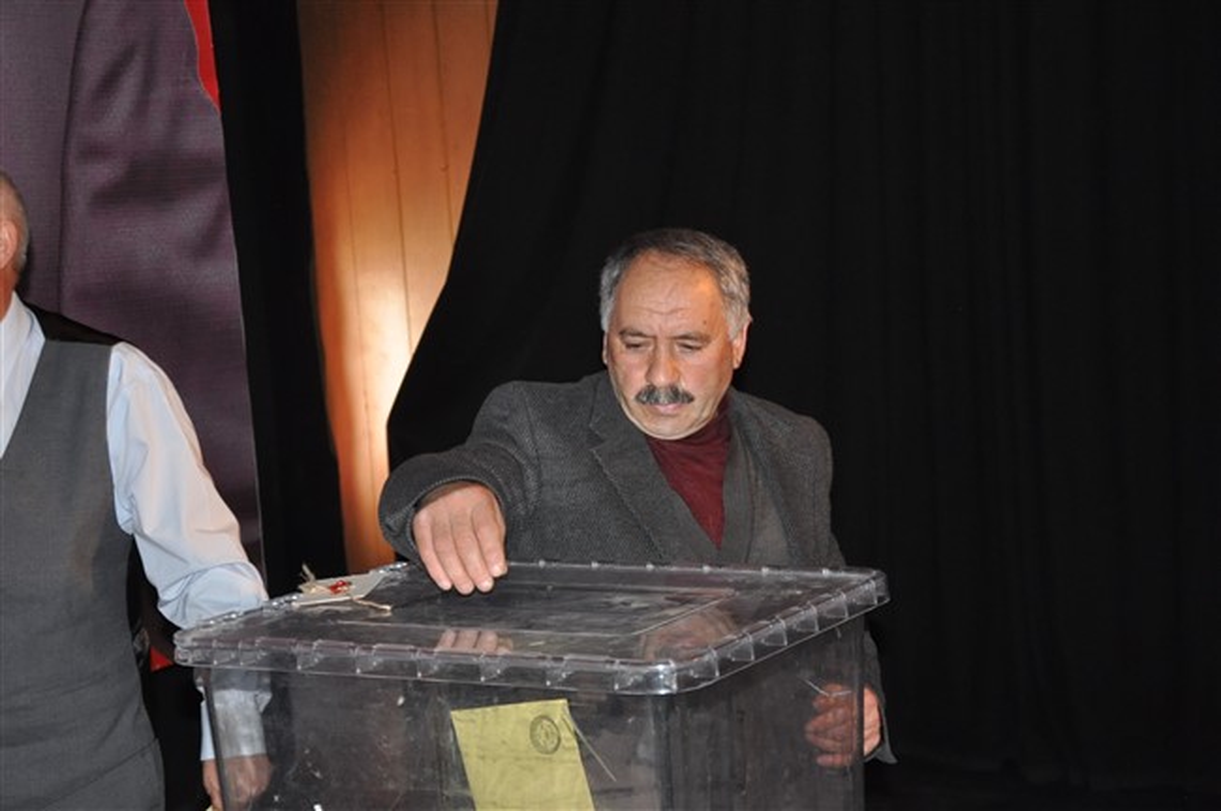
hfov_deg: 31.9
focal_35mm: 63
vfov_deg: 21.5
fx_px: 2135
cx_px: 610
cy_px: 406
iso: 1250
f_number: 4.8
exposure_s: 1/60
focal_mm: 42
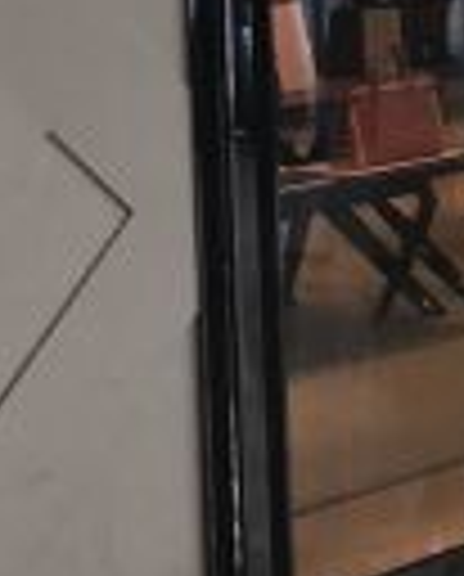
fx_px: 2549
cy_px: -423
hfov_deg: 9.8
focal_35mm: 149
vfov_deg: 12.0
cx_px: 885
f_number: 1.8
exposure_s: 1/100
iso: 32
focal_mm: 3.99
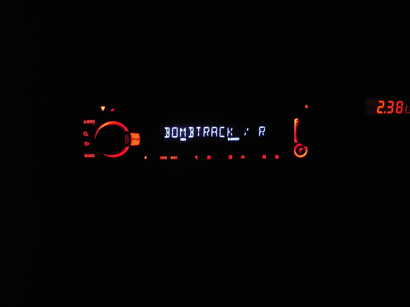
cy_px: 154
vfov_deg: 37.7
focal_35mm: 38
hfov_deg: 49.0
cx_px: 205
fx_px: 450
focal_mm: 6.3
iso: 200
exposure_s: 1/4
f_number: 3.3
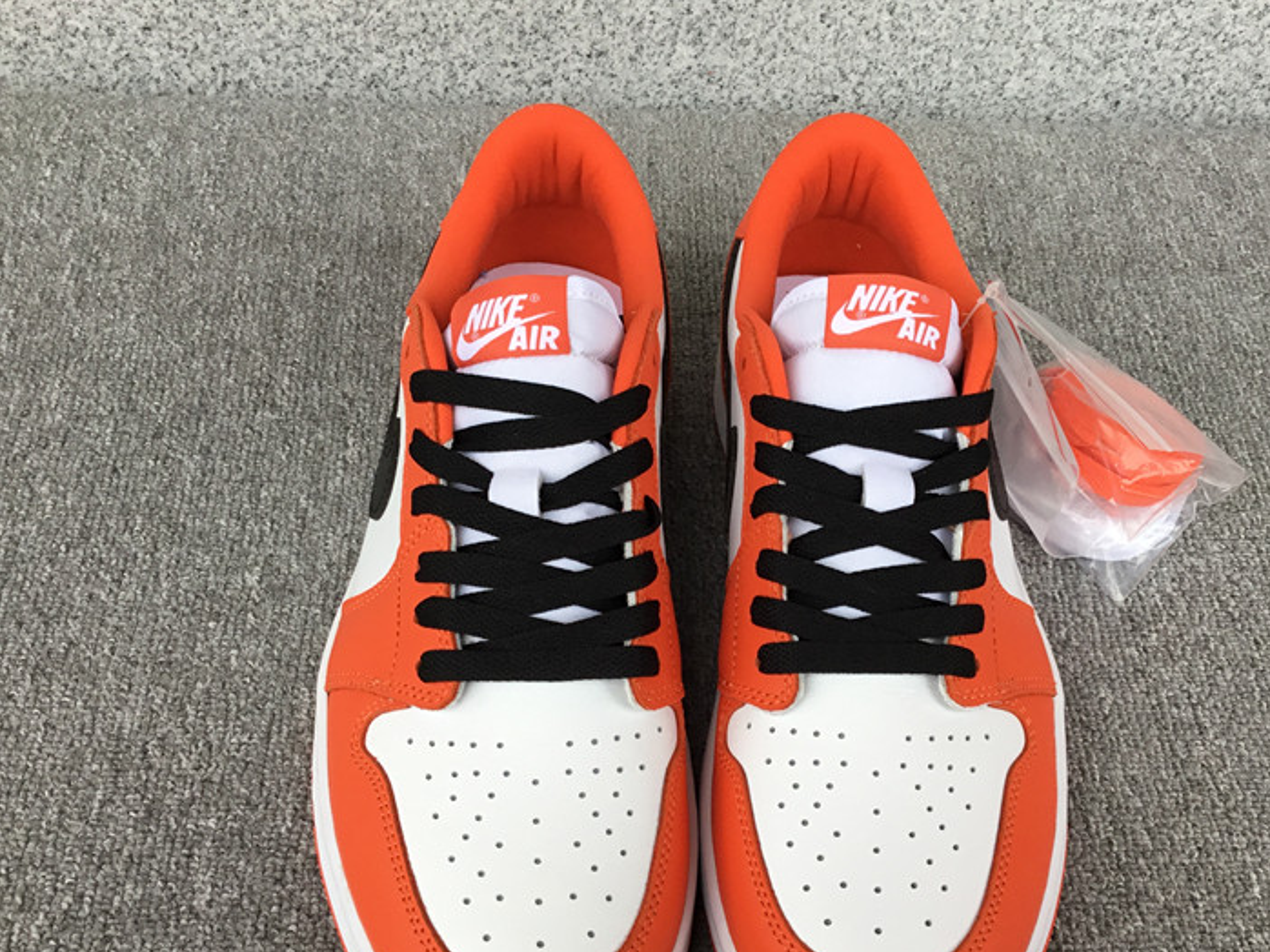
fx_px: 1467
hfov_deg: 46.7
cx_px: 701
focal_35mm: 40
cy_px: 598
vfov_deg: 35.7
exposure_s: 1/100
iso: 40
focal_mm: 3.3
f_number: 2.4
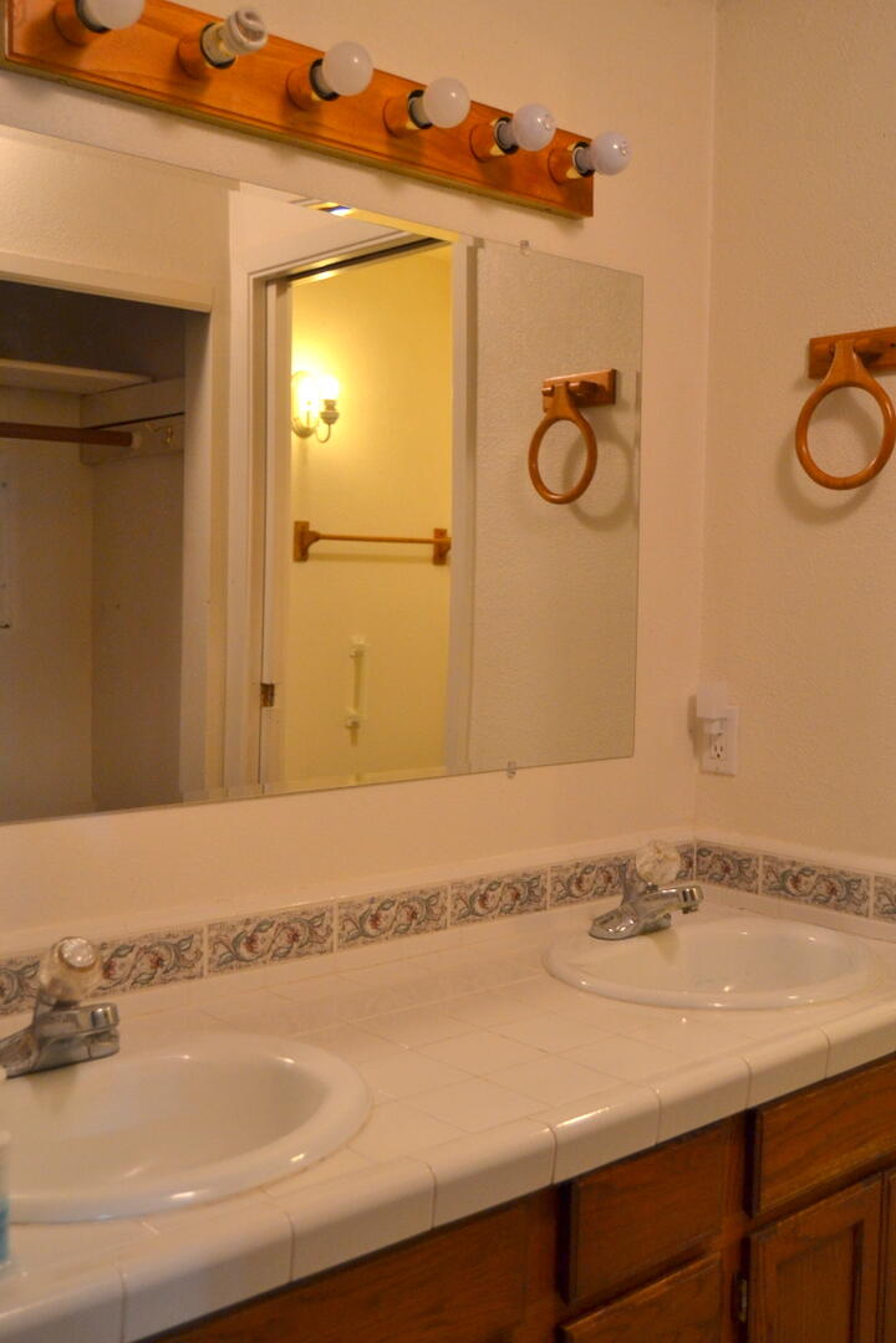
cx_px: 448
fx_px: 1344
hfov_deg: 36.9
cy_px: 672
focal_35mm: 36
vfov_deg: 53.1
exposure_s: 1/60
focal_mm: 24
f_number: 3.8
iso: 640
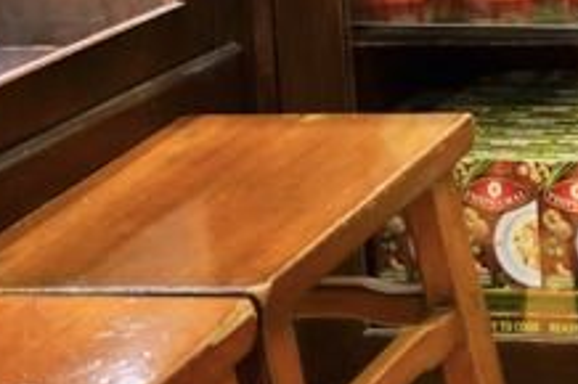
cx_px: 1381
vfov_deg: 8.4
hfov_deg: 11.2
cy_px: -432
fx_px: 2471
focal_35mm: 154
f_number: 2.8
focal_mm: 28
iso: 3200
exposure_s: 1/160
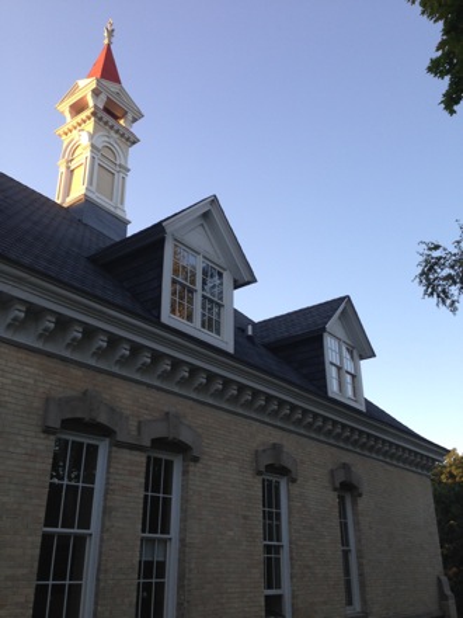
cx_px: 232
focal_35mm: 33
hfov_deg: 42.9
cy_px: 309
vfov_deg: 55.4
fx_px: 589
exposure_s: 1/161
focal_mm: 4.12
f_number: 2.4
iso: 50
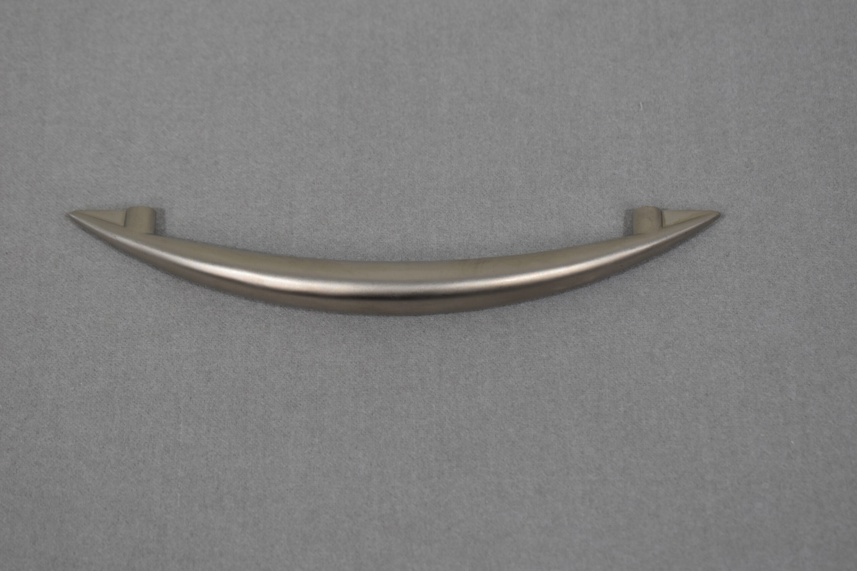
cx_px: 428
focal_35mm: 82
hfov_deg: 24.6
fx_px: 1964
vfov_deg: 16.6
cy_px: 286
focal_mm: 55
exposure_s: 1/125
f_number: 5.6
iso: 400
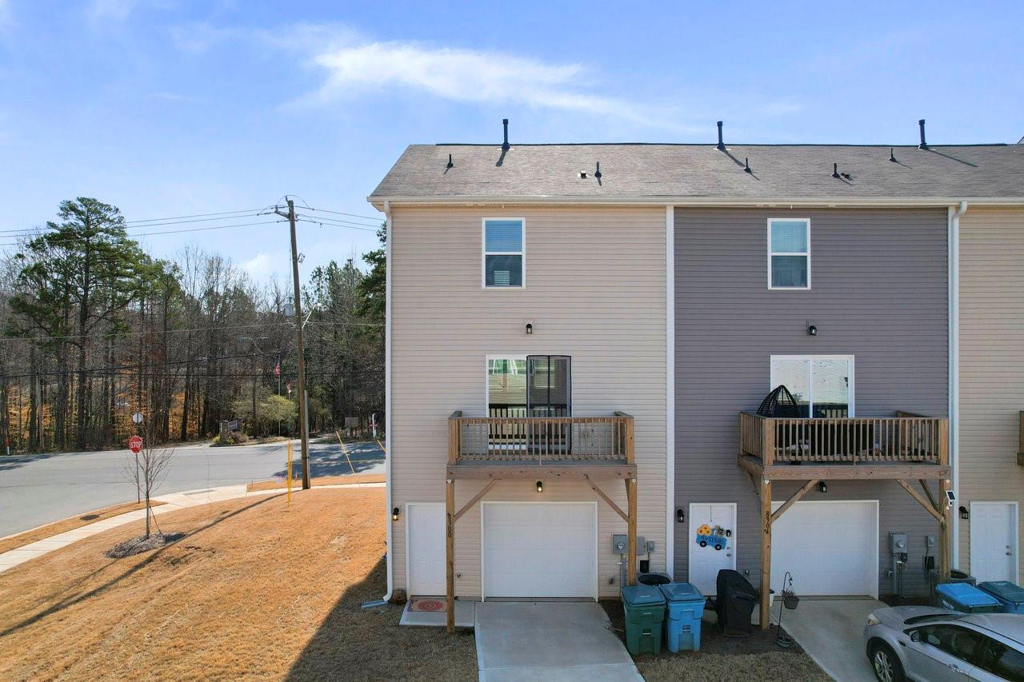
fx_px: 626
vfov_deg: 57.2
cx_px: 512
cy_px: 341
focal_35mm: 22
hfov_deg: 78.6
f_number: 2.8
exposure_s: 1/640
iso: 100
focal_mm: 8.38
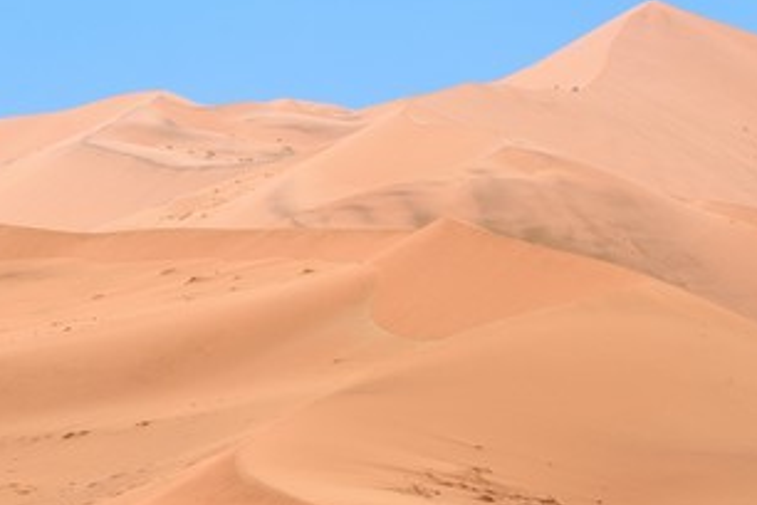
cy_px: 228
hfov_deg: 9.7
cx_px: 418
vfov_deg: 6.4
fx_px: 4479
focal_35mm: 213
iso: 800
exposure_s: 1/1250
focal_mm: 155
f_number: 8
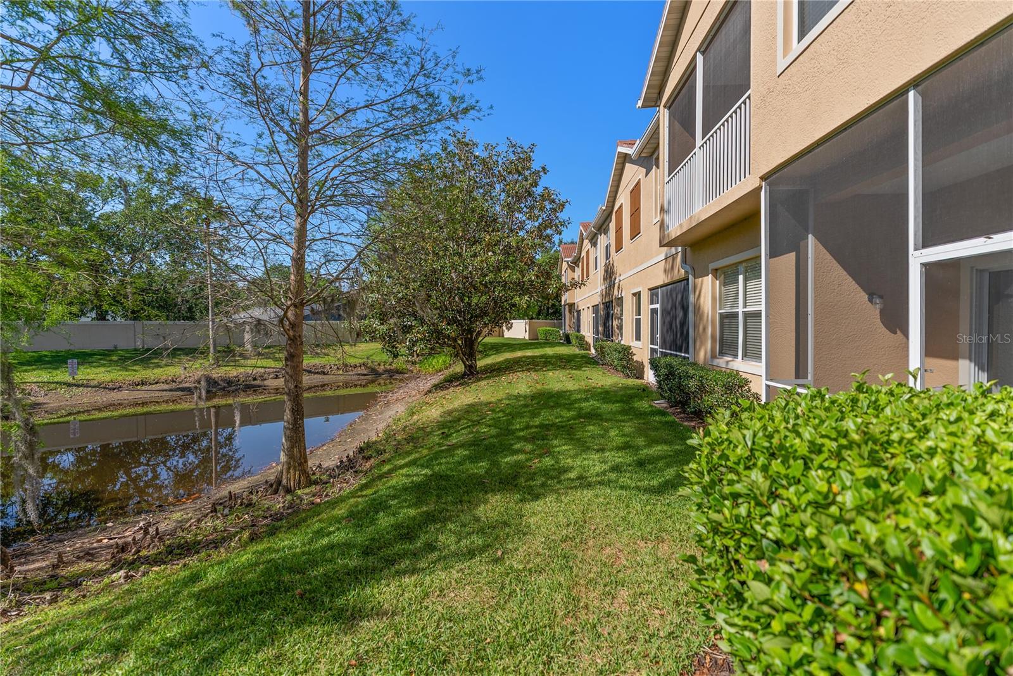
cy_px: 338
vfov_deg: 73.8
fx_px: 450
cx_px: 506
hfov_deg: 96.7
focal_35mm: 16
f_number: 2.8
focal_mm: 16
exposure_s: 1/500
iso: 40
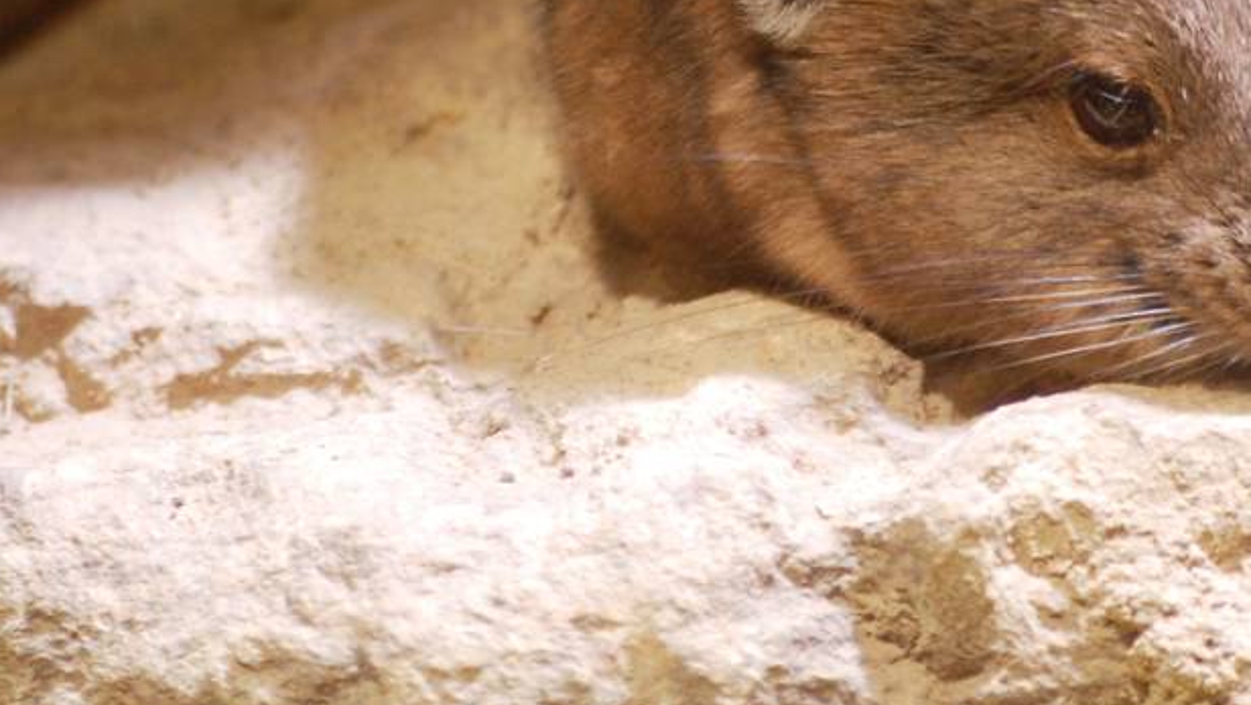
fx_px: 26426
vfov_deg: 1.5
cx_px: 845
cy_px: -101
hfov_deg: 2.7
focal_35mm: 796
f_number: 5
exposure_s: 1/30
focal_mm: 195
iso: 400
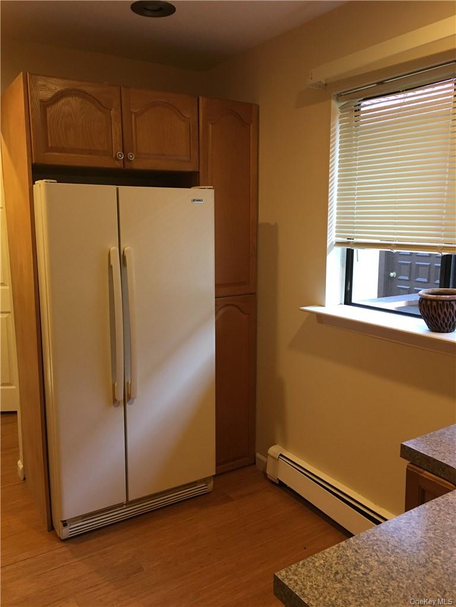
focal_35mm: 29
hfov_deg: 48.2
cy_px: 304
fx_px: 509
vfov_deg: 61.7
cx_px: 228
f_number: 2.2
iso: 160
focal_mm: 4.15
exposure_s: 1/30
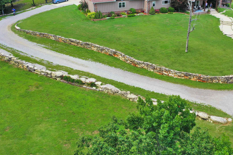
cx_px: 128
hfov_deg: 47.3
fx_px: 265
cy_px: 49
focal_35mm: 41
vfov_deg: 32.3
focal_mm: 10.26
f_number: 2.8
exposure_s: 1/640
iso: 100
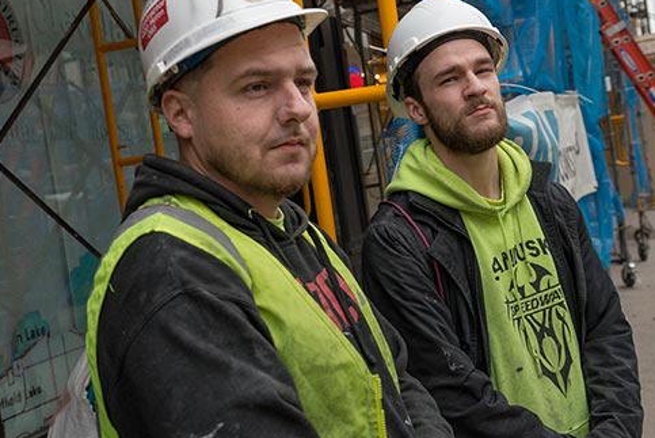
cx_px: 362
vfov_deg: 28.1
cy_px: 205
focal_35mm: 48
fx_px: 874
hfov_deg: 41.0
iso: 500
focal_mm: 40
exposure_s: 1/250
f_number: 8
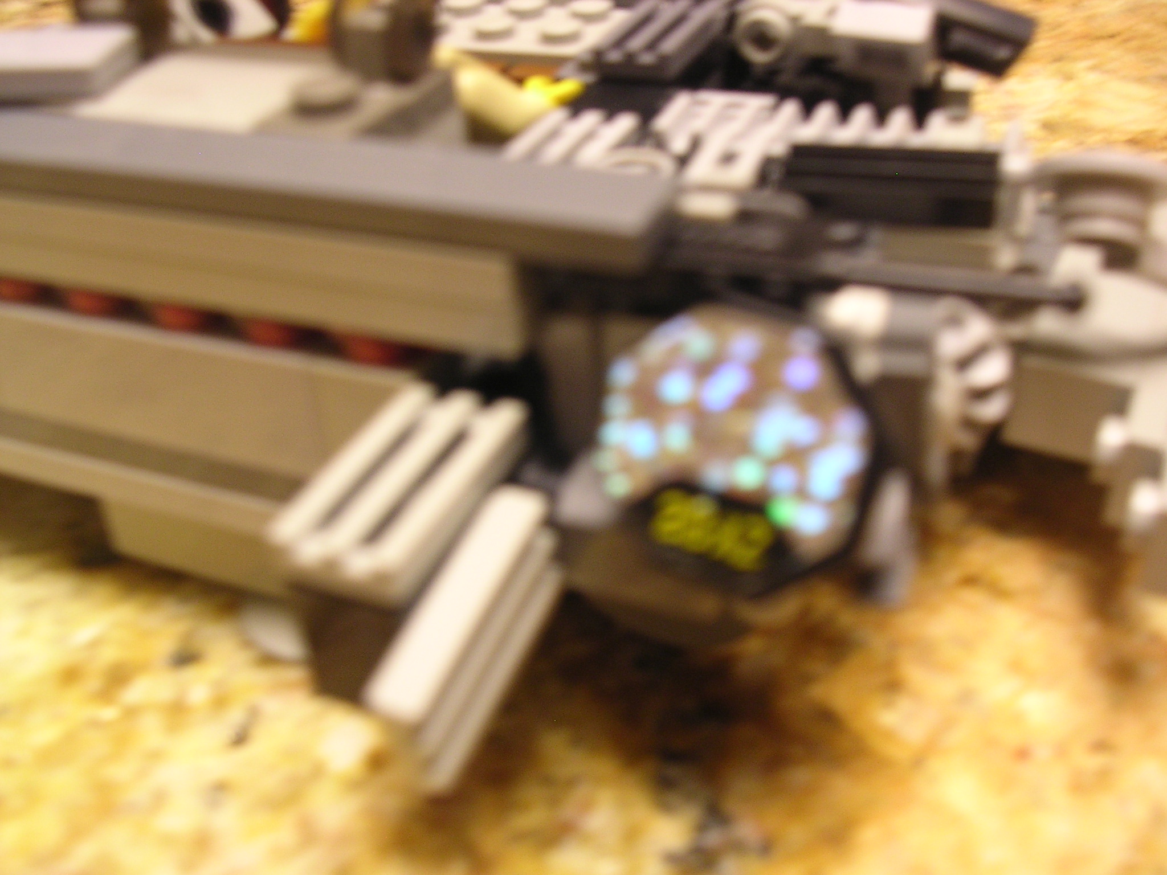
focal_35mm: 38
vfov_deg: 37.7
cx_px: 584
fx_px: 1281
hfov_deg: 49.0
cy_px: 438
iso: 140
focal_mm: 5.8
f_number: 2.8
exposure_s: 1/3.6
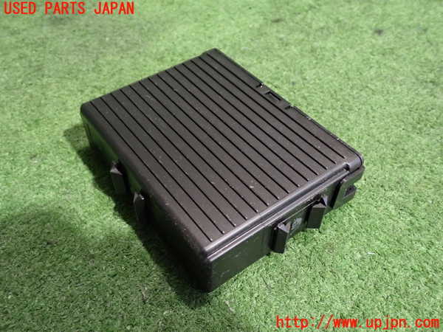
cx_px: 222
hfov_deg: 56.8
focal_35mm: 32
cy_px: 166
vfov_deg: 44.2
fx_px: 410
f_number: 2.4
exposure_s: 1/20
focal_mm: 5.79
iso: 800
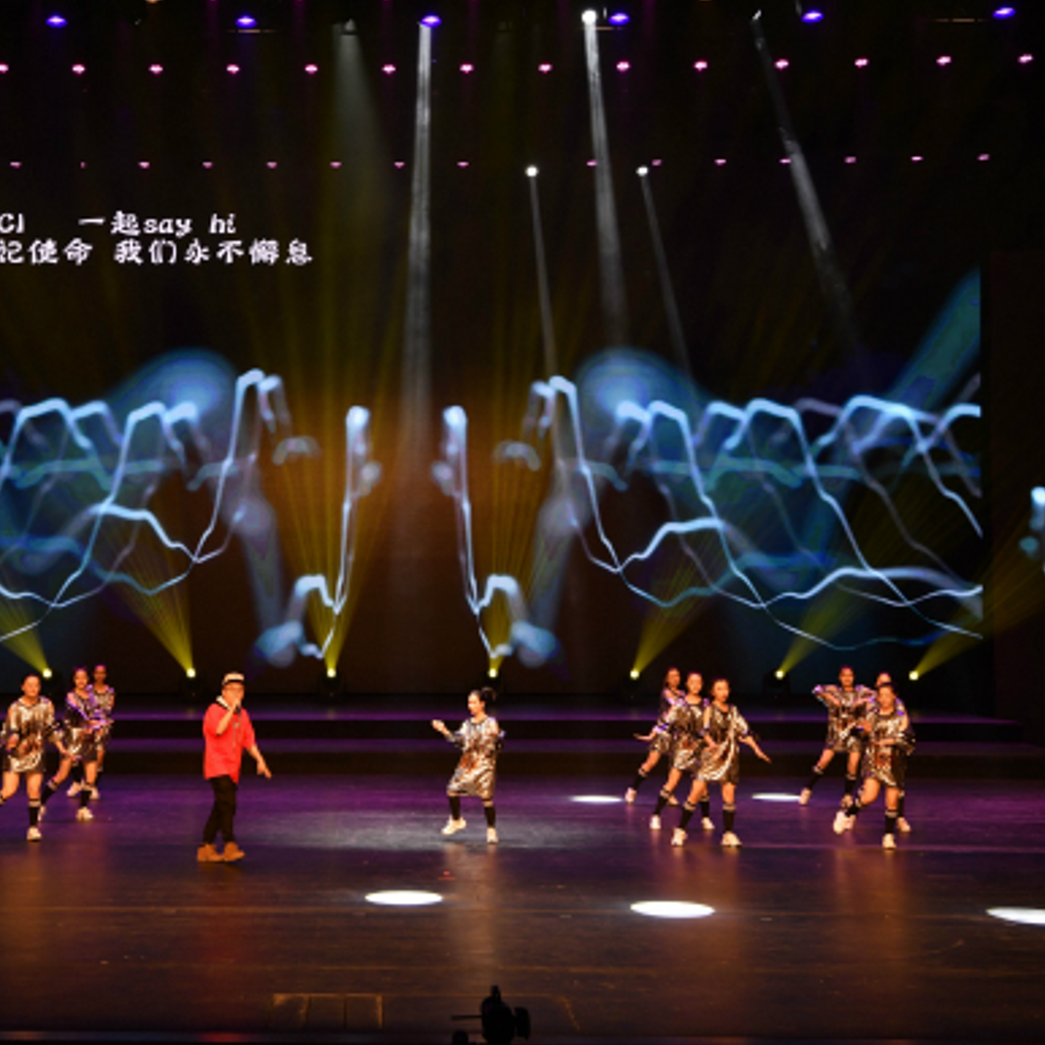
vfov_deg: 26.5
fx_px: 2220
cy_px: 521
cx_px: 338
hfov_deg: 26.3
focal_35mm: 65
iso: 1250
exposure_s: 1/160
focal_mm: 50
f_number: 8
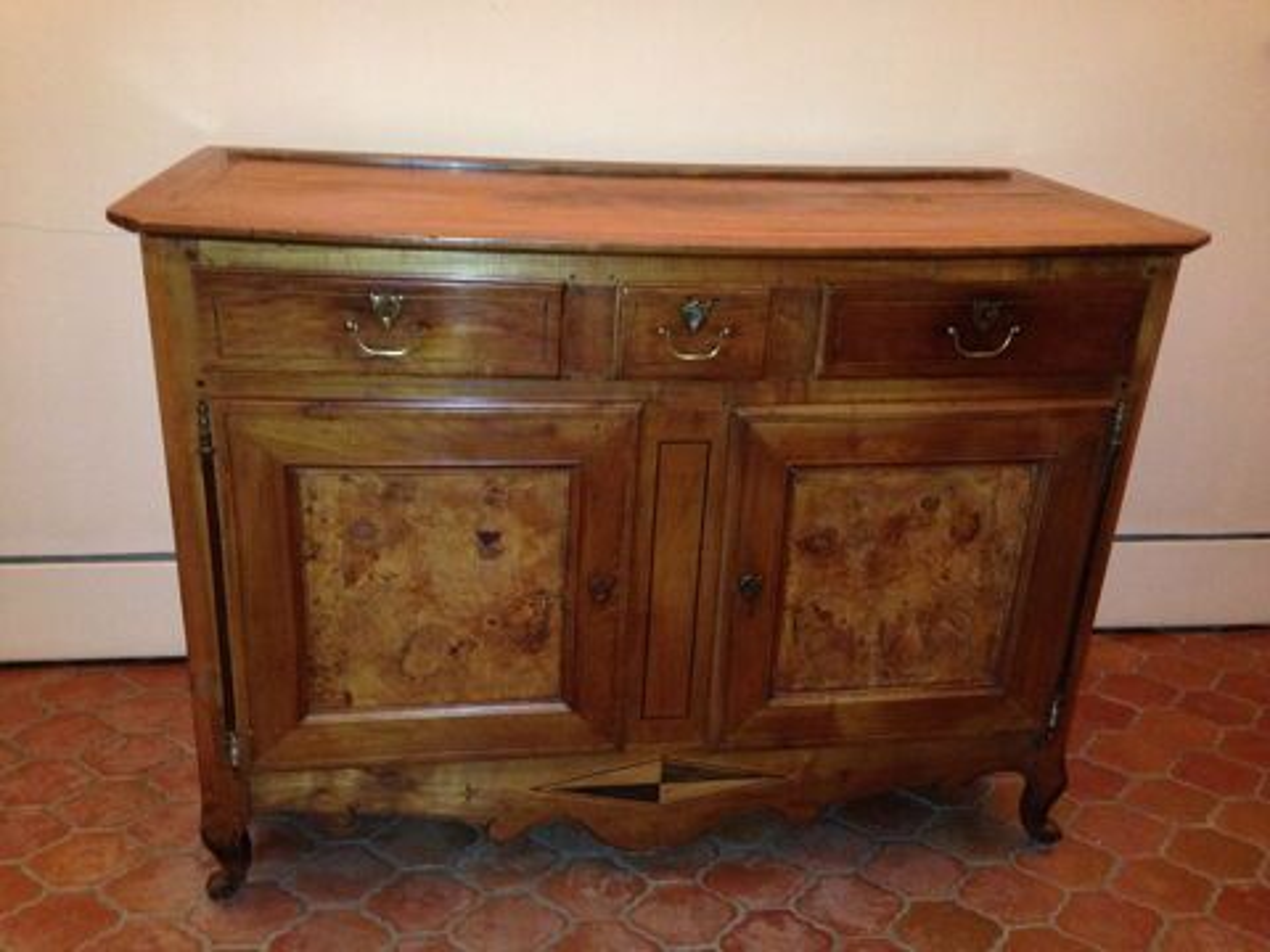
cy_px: 476
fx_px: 1211
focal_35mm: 33
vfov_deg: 42.9
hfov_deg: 55.4
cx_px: 635
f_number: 2.4
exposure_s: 1/16
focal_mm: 4.12
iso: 320
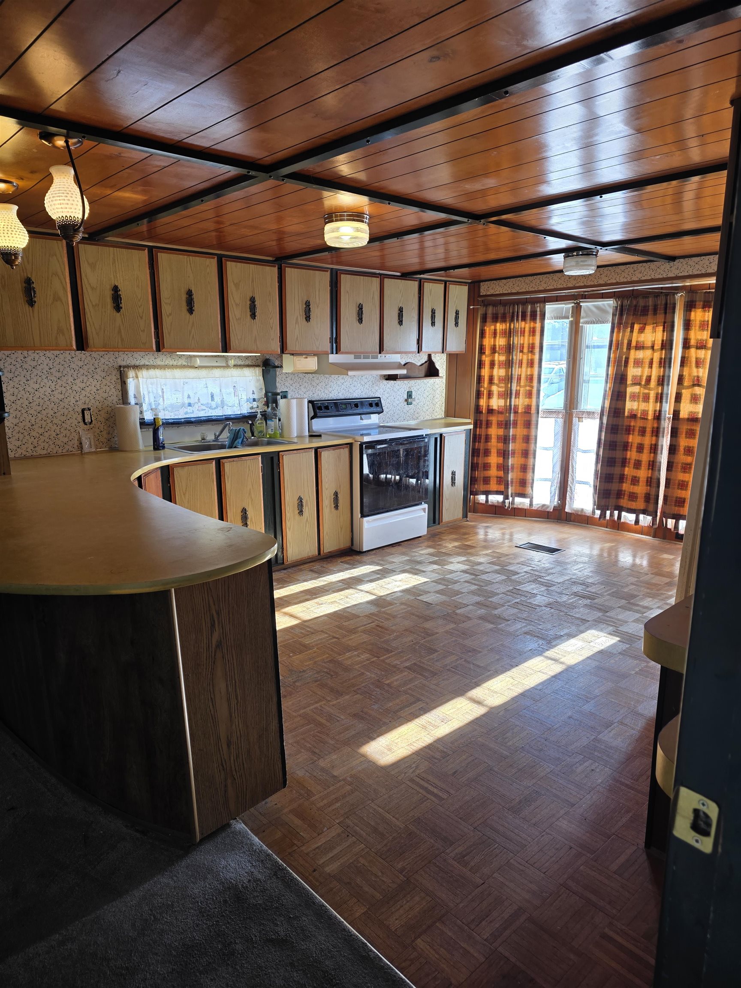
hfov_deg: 58.9
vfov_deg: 73.9
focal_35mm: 23
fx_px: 656
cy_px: 494
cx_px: 370
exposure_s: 1/120
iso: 40
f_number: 1.7
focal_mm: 6.3
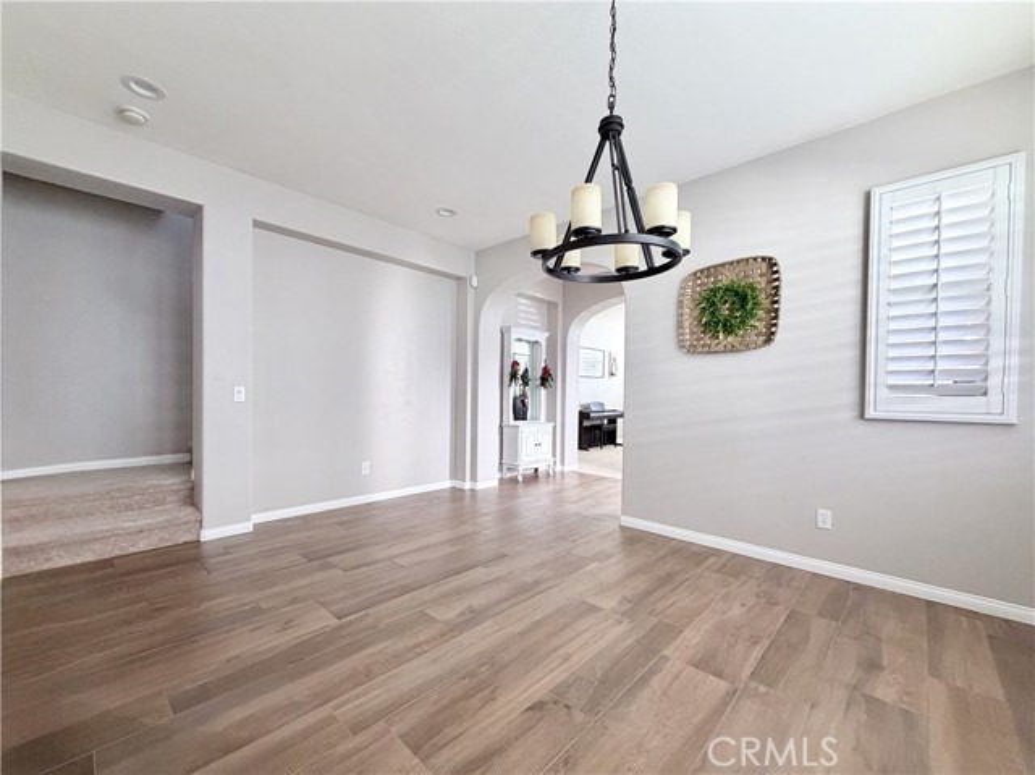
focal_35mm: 14
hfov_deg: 102.1
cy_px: 388
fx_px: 418
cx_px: 518
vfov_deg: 85.6
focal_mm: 2.22
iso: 320
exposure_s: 1/73
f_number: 2.2
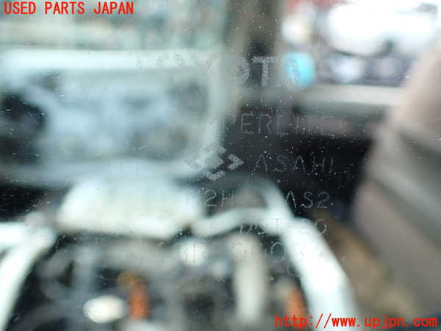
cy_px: 166
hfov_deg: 60.0
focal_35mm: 30
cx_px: 220
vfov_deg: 46.8
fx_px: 382
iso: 160
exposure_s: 1/125
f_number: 2.3
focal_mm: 5.4
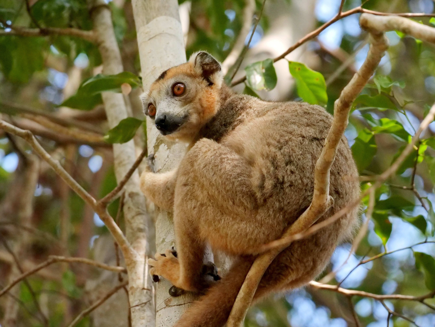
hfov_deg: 3.3
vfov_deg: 2.5
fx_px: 7540
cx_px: 218
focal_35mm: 600
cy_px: 164
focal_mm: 300
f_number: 7.1
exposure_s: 1/800
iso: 8000
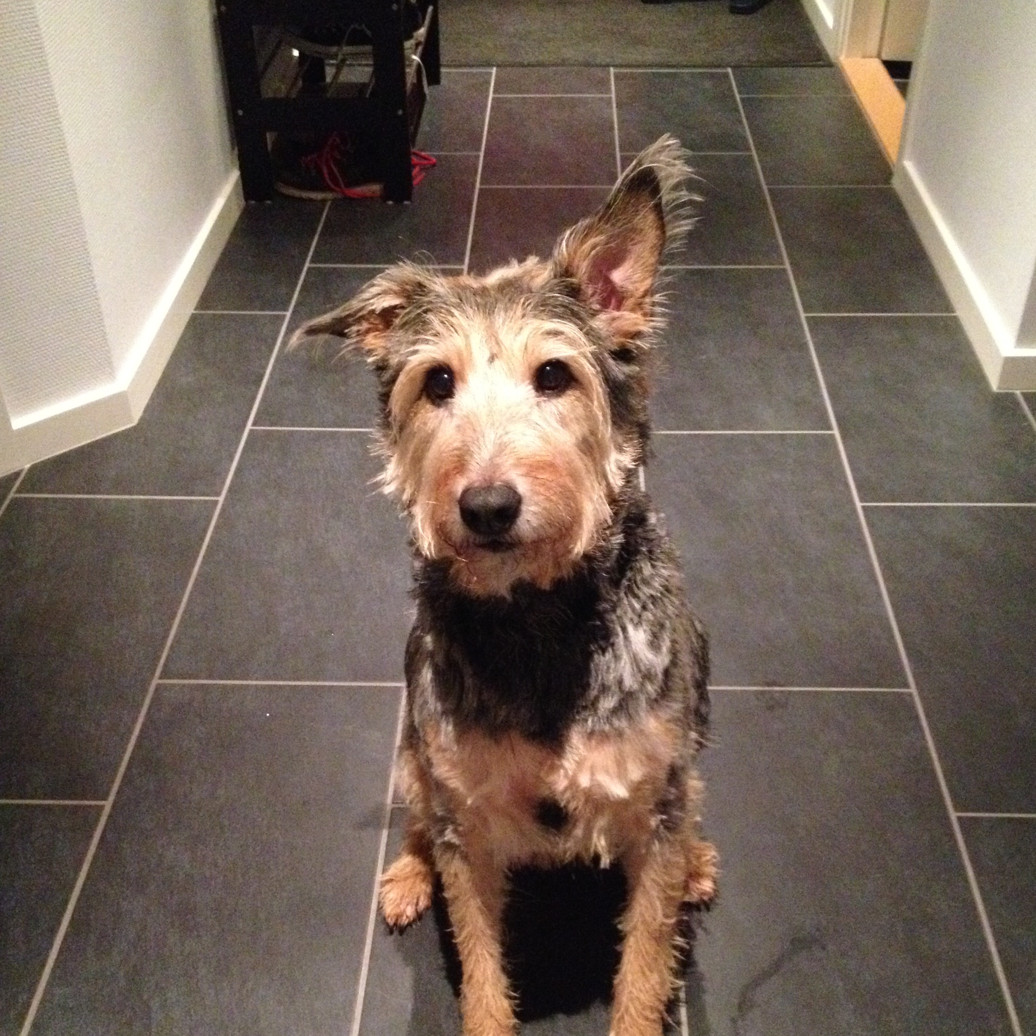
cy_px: 667
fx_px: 1422
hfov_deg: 40.0
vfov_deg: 39.7
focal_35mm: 42
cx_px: 524
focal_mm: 4.28
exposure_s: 1/15
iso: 800
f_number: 2.4
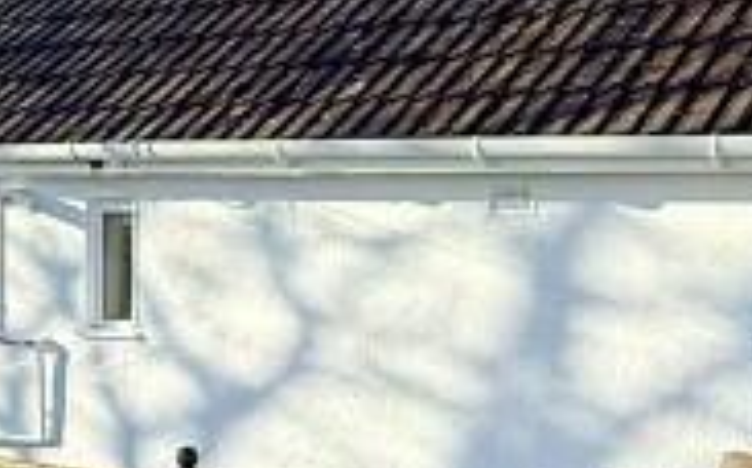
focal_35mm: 83
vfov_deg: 15.5
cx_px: 189
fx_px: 1699
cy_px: 431
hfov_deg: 24.7
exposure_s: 1/864
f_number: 2.2
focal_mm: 2.22
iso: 50
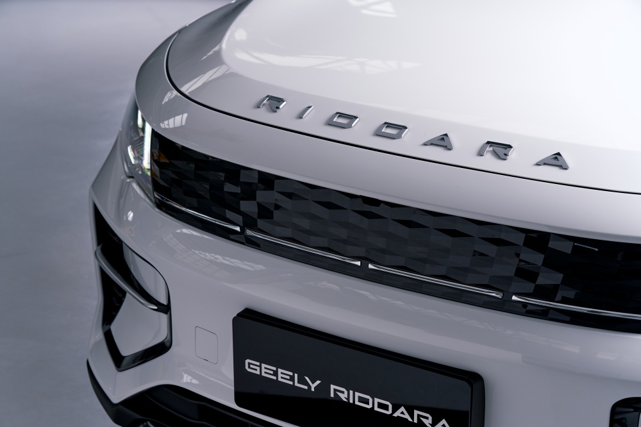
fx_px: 1566
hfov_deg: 23.1
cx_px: 320
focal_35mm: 88
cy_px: 214
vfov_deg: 15.5
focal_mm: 88
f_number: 8
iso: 400
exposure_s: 1/125
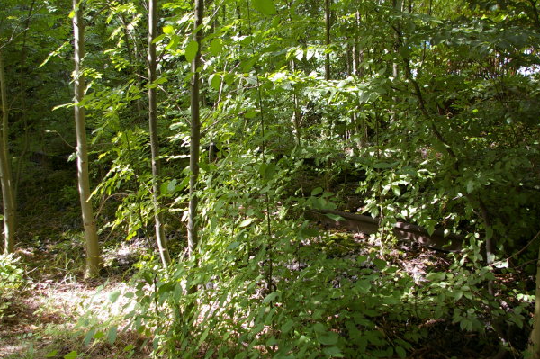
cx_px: 278
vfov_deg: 36.7
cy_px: 146
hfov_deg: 53.2
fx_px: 540
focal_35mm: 36
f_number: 4.5
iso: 200
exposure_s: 1/60
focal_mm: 18
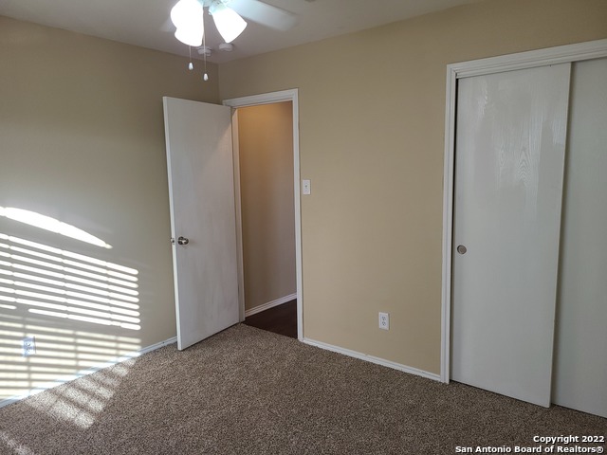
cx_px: 304
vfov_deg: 53.1
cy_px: 228
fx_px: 456
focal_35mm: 26
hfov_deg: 67.3
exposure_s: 1/120
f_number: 1.8
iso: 80
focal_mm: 5.4
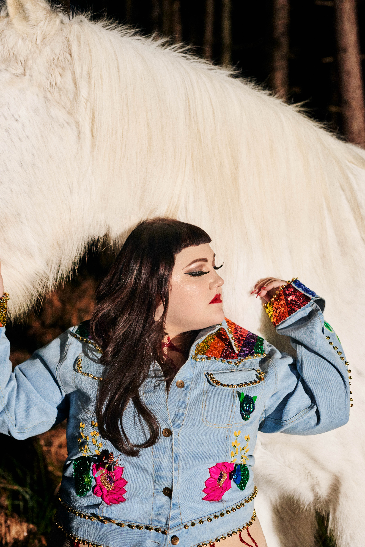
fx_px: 760
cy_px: 274
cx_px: 182
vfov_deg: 39.6
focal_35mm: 50
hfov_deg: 27.0
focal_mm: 50
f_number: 4
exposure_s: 1/200
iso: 1000
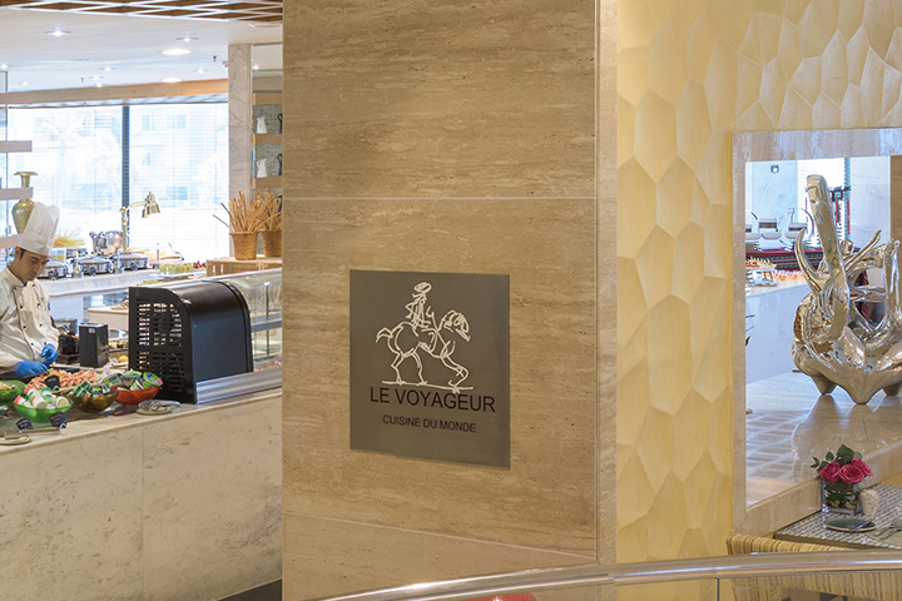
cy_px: 460
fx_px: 1603
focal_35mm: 64
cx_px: 217
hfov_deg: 30.8
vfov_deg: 21.0
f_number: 8
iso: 100
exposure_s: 1
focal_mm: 24
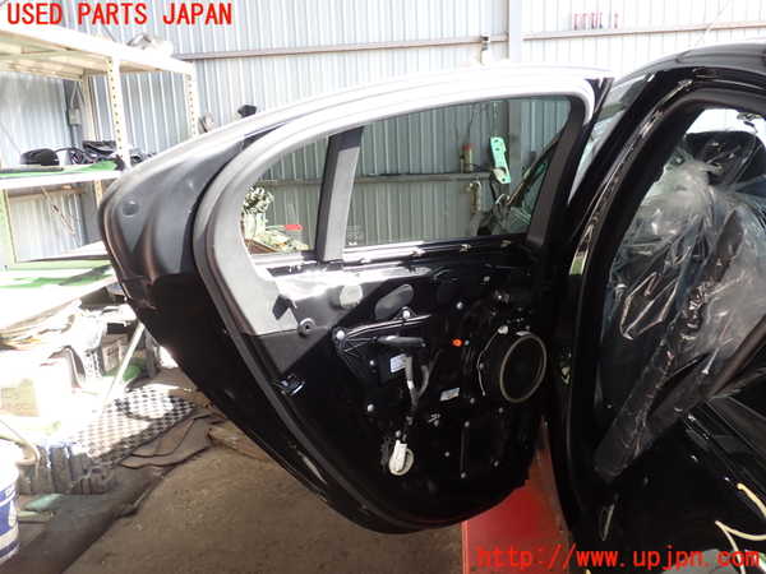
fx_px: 664
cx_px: 383
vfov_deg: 46.8
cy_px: 287
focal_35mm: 30
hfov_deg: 60.0
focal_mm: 5.4
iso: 100
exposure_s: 1/80
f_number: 2.3
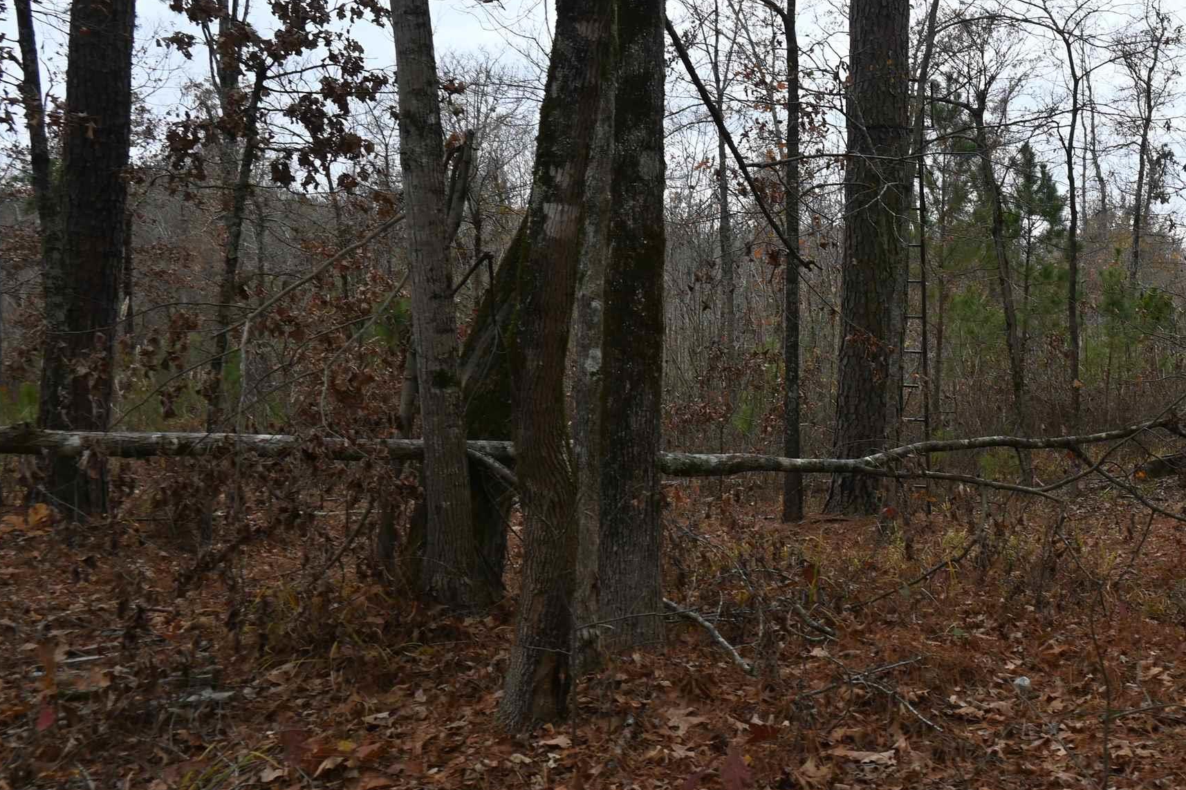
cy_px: 369
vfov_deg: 31.2
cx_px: 1031
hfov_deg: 42.3
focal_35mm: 43
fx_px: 1416
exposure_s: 1/125
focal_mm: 16
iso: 125
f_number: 5.6
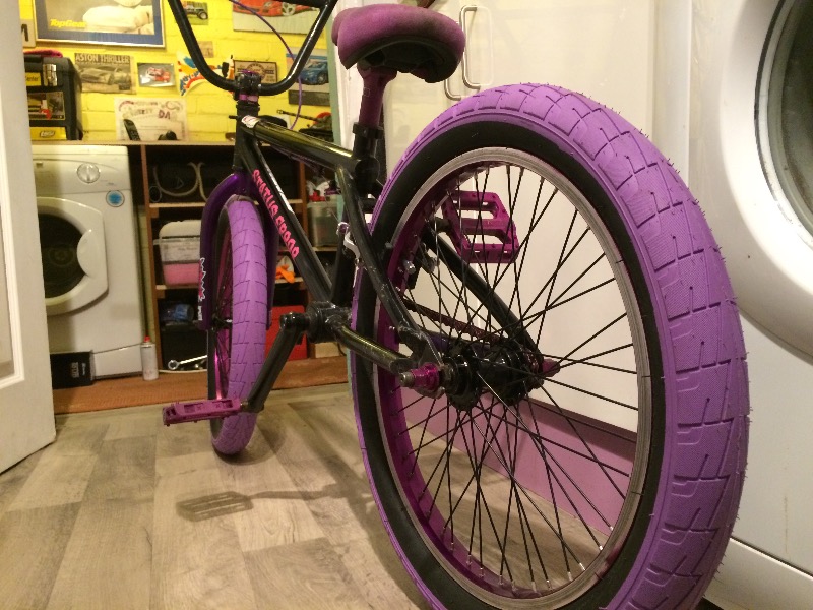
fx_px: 681
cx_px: 406
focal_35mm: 29
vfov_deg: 48.2
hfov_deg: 61.7
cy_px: 305
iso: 320
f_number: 2.2
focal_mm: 4.15
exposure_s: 1/17
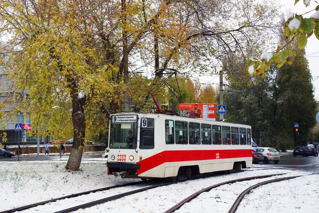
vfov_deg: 31.9
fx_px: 372
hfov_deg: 46.4
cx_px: 160
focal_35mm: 42
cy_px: 106
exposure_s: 1/500
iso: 125
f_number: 3.5
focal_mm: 15.45
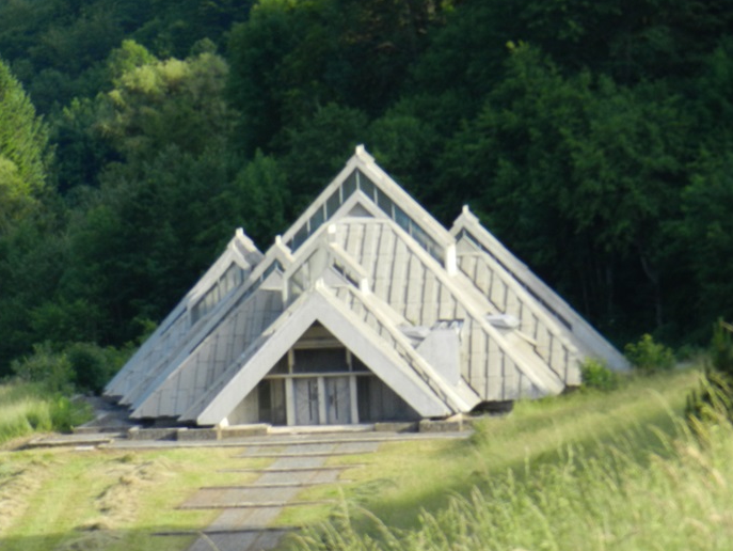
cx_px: 378
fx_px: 4576
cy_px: 356
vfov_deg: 6.9
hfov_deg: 9.2
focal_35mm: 216
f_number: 5.1
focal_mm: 25.7
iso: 160
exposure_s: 1/200
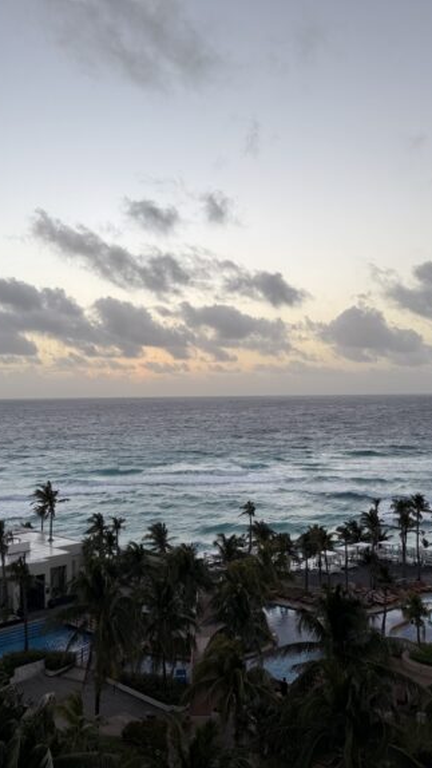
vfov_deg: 56.6
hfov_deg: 33.6
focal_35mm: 35
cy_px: 384
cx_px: 174
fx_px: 713
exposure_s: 1/612
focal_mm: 6.76
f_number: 1.78
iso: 80
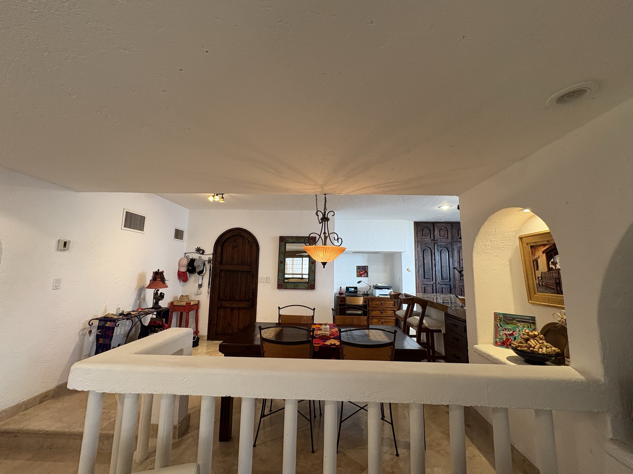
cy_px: 237
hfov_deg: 102.1
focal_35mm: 14
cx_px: 316
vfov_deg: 85.7
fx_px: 256
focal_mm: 2.22
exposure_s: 1/60
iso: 160
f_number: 2.2
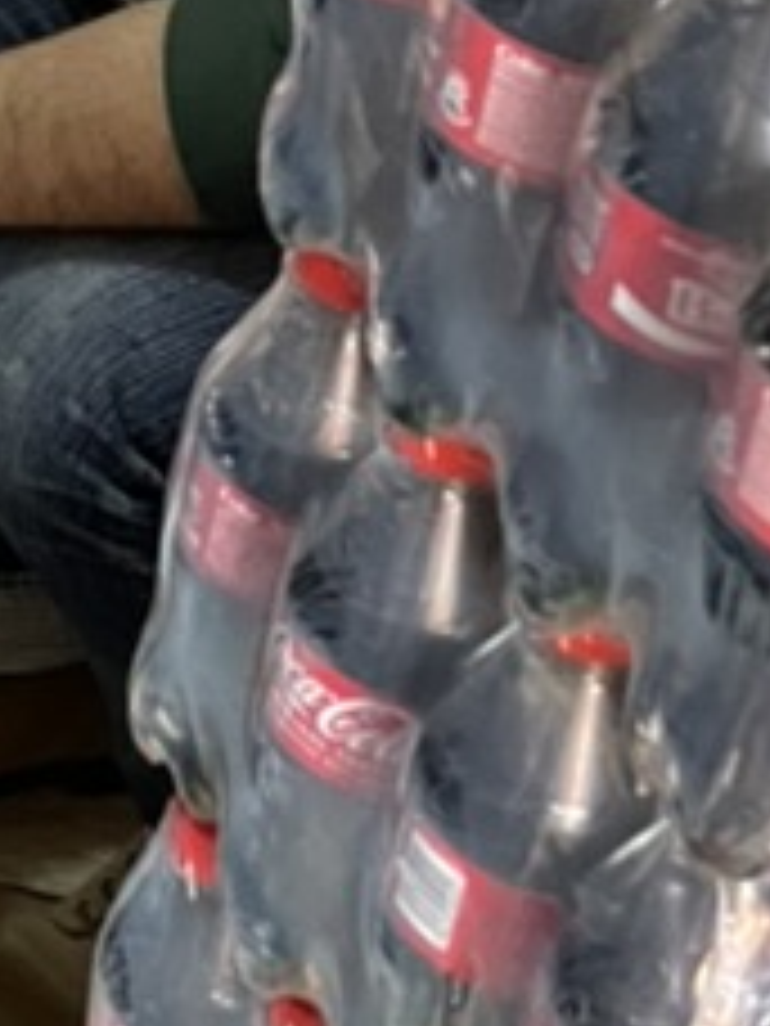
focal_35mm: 117
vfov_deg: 16.0
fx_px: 3470
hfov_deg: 11.7
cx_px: -594
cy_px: -266
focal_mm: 4.2
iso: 640
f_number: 1.6
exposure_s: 1/30
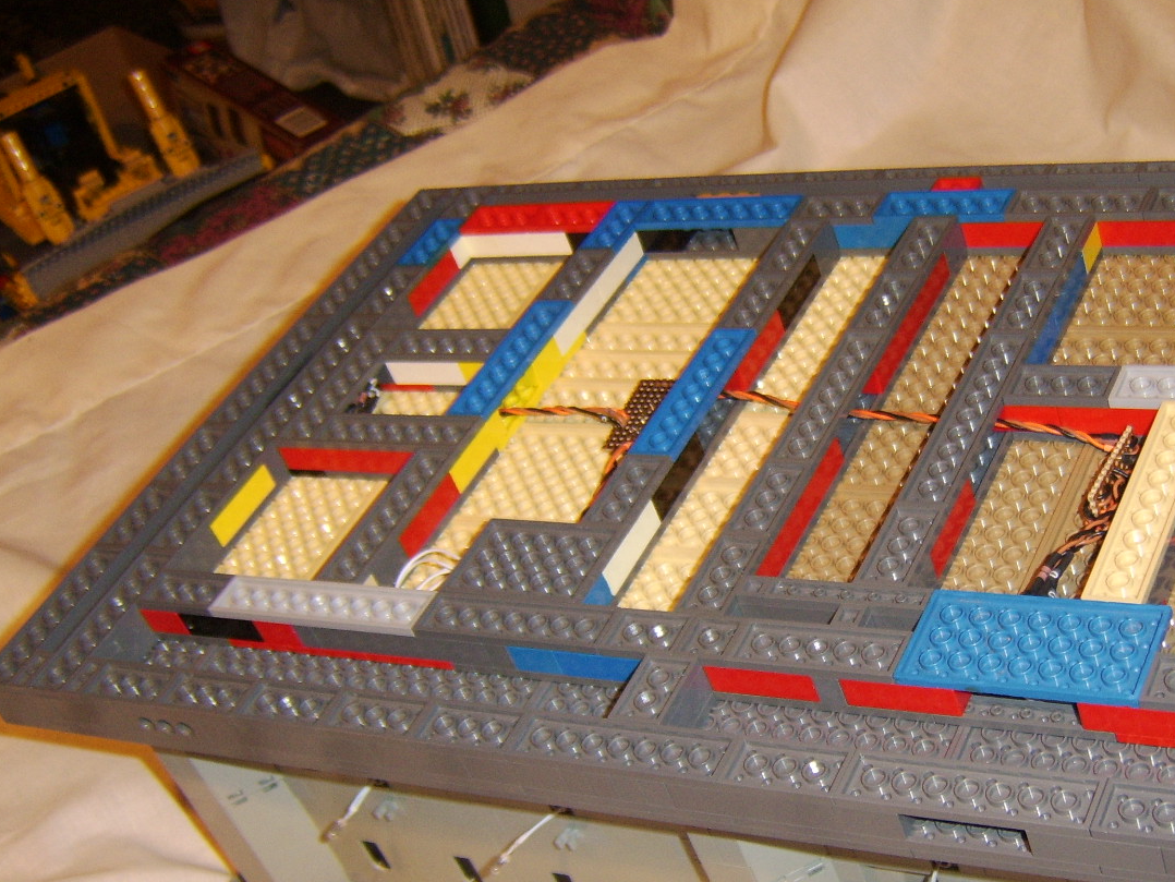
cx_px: 847
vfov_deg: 31.5
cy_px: 516
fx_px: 1562
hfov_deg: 40.3
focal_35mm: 46
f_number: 2.7
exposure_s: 1/30
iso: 200
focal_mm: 8.13
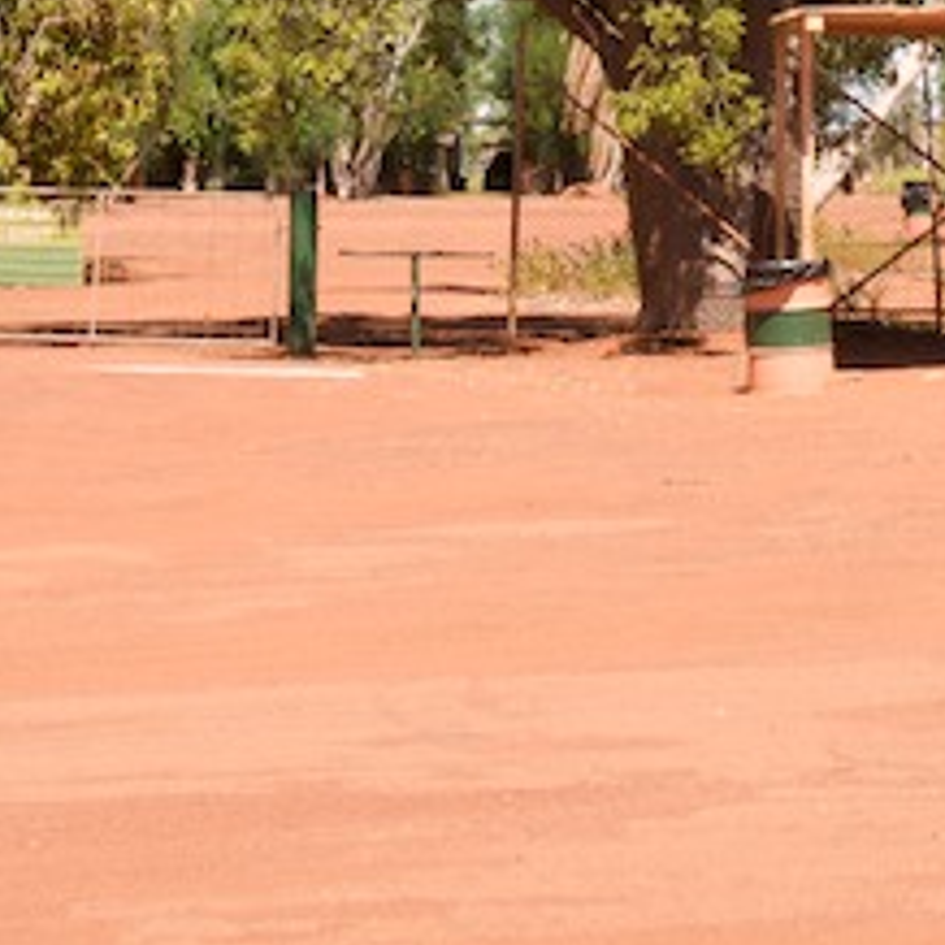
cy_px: -243
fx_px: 5189
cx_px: 720
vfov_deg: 10.2
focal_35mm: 168
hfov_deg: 10.4
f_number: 10
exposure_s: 1/400
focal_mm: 48
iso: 320
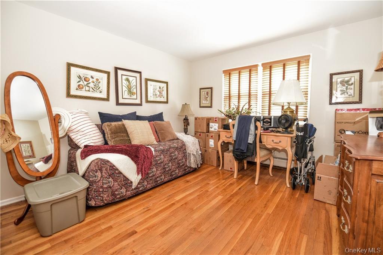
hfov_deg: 73.8
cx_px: 192
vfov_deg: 53.1
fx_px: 255
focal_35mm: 24
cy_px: 128
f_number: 2.8
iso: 1800
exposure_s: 1/60
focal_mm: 24
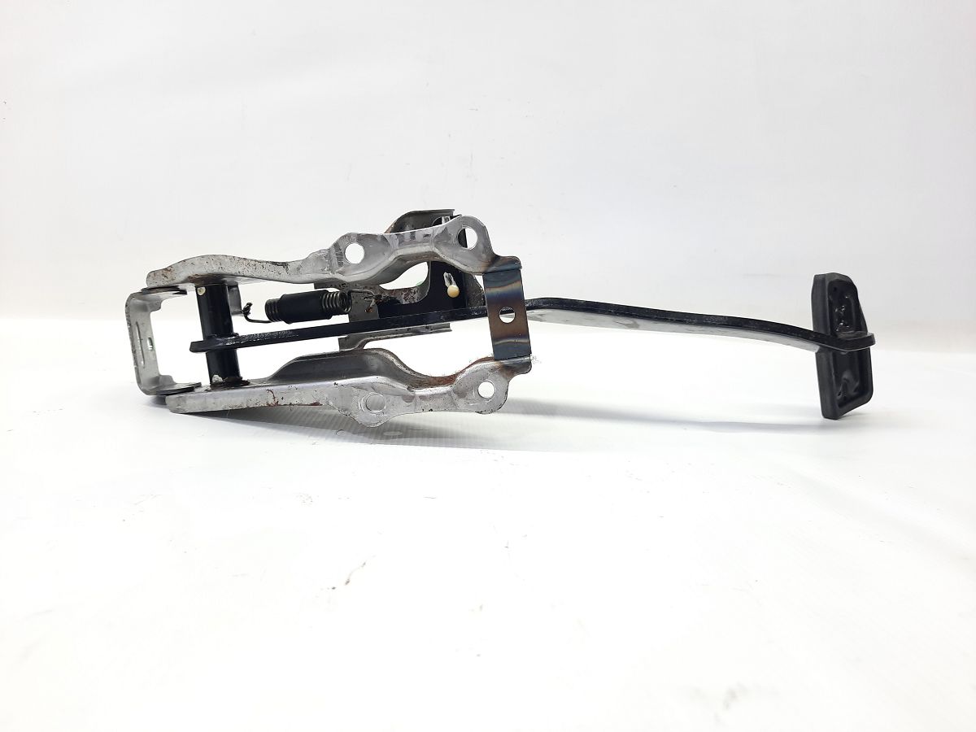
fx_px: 705
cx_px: 488
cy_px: 366
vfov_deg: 54.9
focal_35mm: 25
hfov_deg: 69.4
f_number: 2
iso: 100
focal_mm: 4.6
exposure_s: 1/50
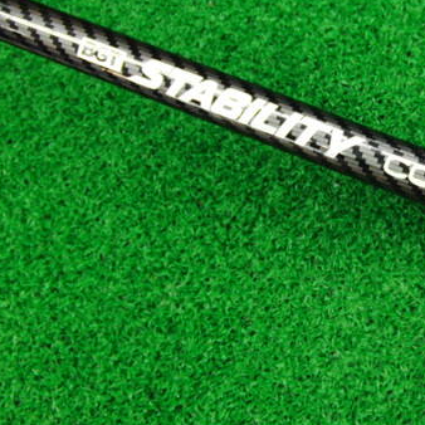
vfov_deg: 27.5
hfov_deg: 27.0
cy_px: 136
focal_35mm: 62
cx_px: 362
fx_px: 861
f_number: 3.6
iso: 400
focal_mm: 6.42
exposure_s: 1/30
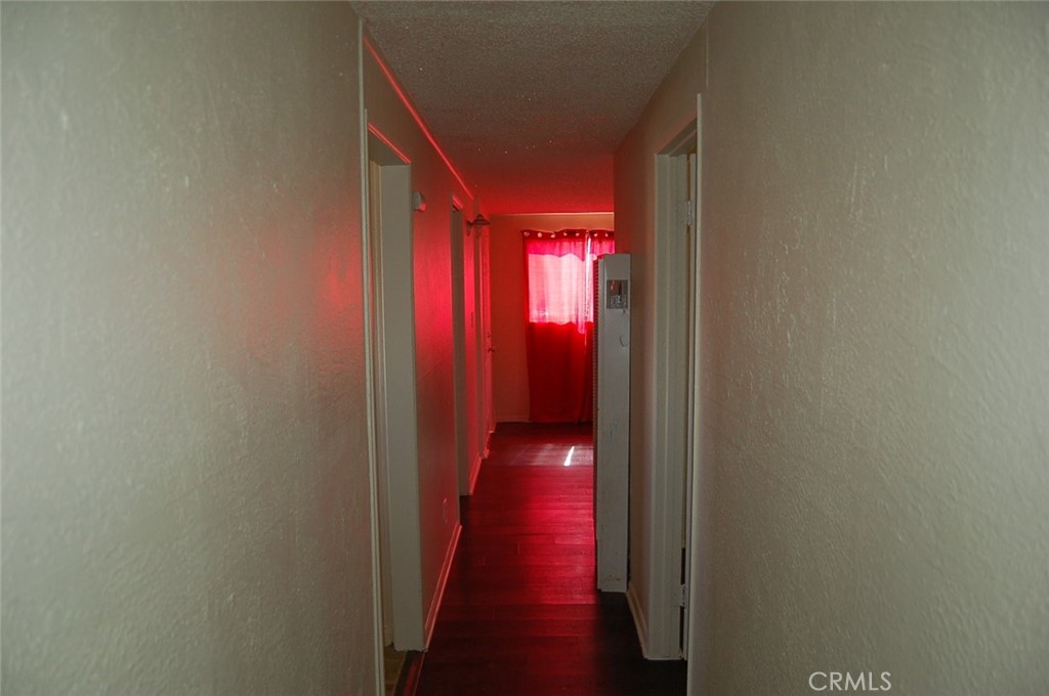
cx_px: 524
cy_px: 348
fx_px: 786
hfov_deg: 67.4
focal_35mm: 27
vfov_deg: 47.8
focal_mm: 18
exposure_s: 1/60
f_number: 3.5
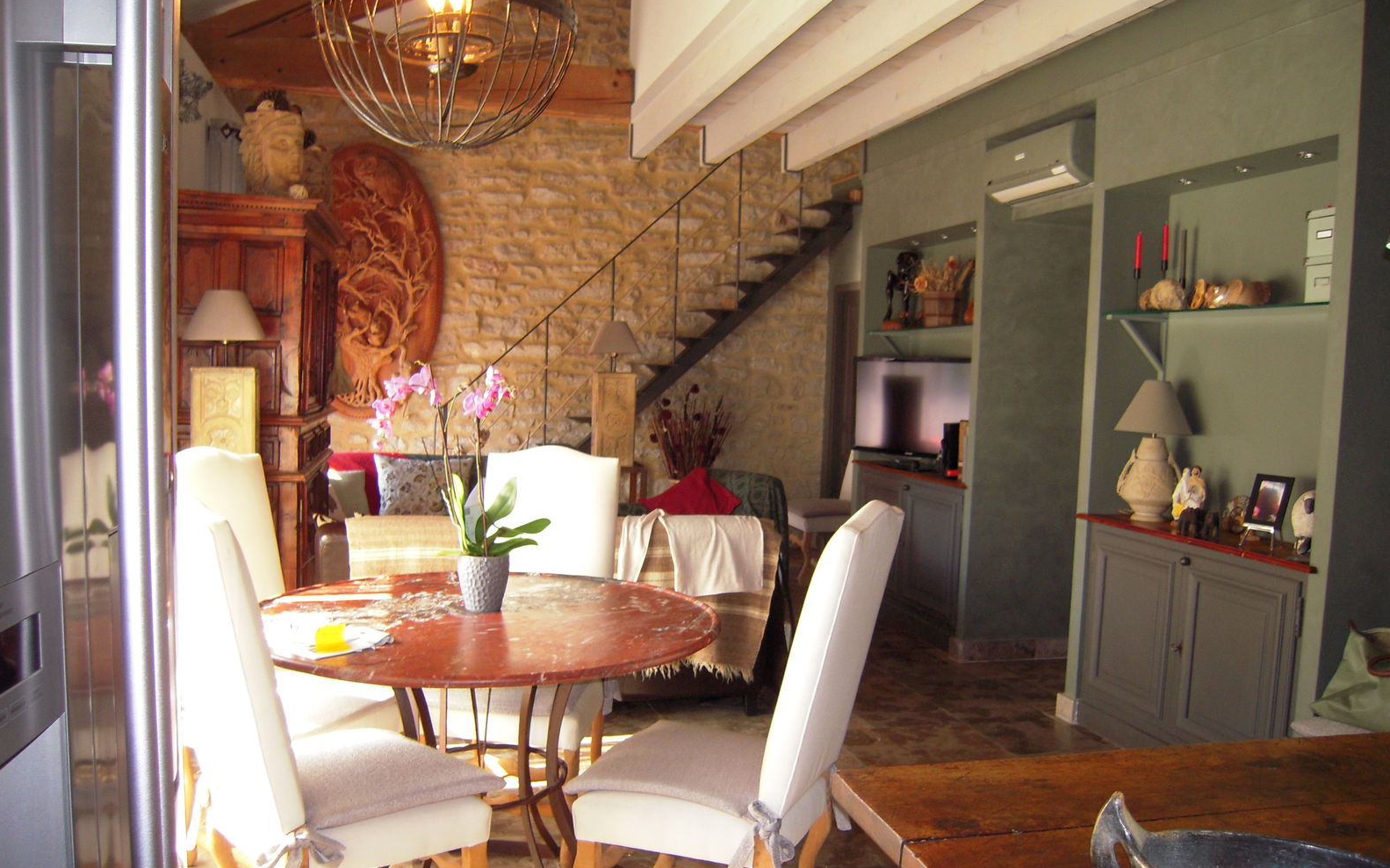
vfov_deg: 41.8
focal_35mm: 30
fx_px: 1136
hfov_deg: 62.9
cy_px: 473
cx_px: 690
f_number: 2.7
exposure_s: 1/40
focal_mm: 5
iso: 200
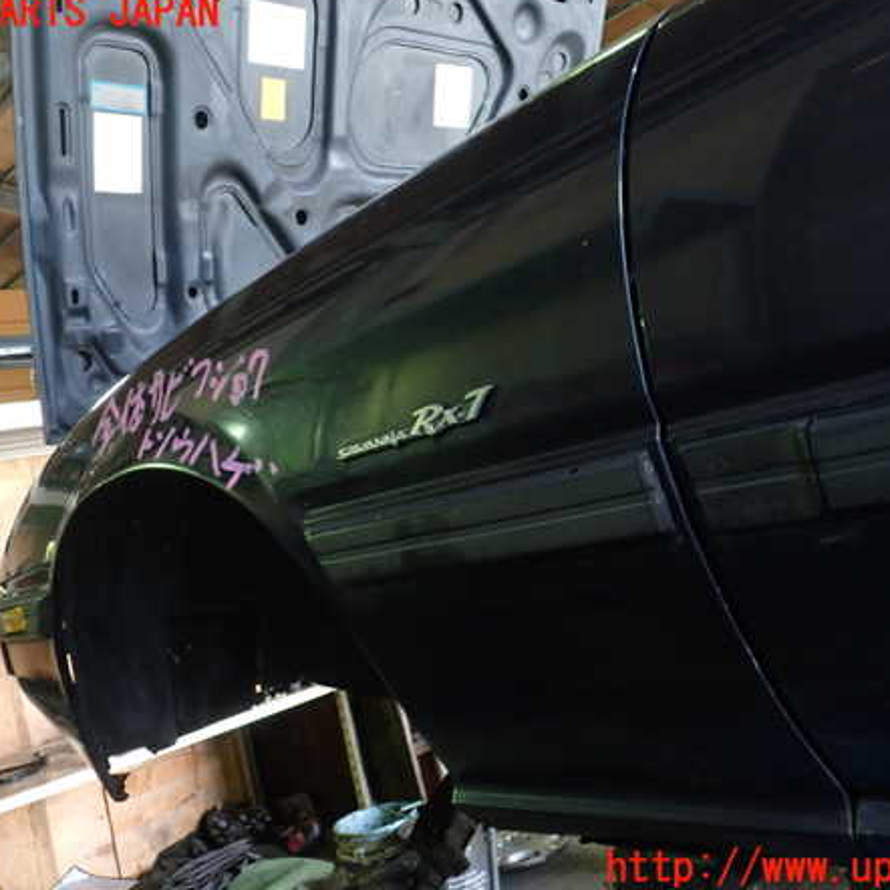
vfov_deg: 46.0
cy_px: 441
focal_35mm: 36
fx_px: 1047
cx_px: 457
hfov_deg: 46.0
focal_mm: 5.4
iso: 250
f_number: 2.3
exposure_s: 1/30
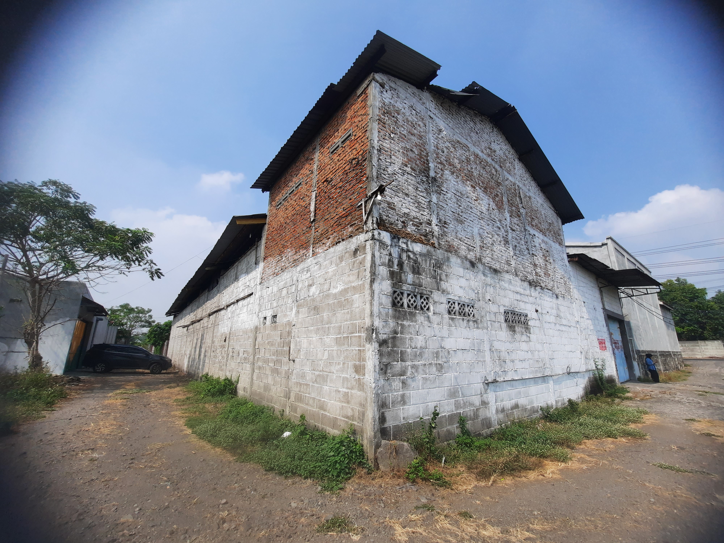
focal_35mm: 13
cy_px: 272
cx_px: 362
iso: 40
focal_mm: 1.74
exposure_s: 1/1664
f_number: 2.2
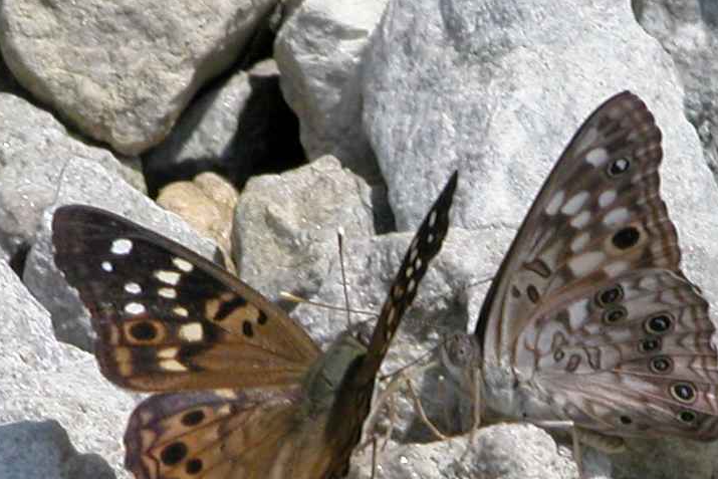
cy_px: 334
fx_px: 10392
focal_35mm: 521
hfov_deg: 4.0
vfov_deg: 2.6
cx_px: 406
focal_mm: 71.2
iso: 100
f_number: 7.4
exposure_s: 1/496
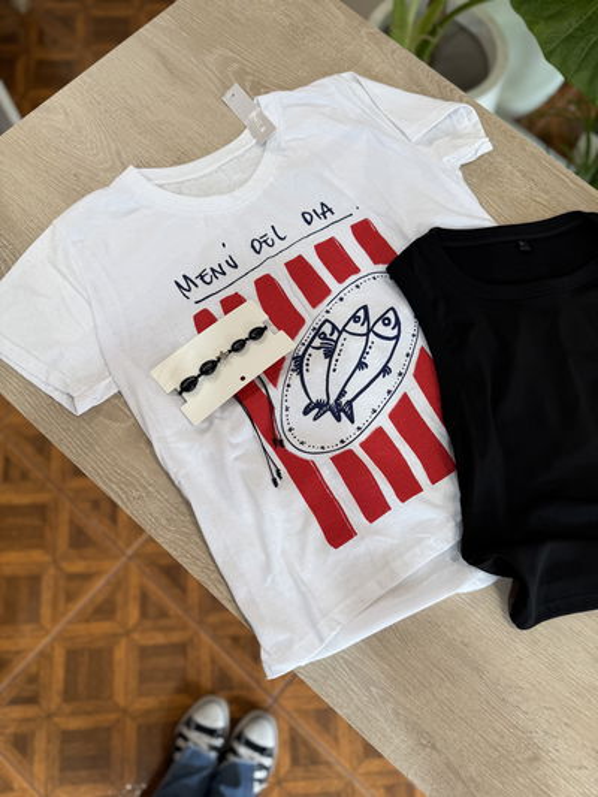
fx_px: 553
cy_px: 398
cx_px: 299
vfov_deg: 71.6
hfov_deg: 56.8
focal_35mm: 24
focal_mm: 6.76
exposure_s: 1/121
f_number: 1.78
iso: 80
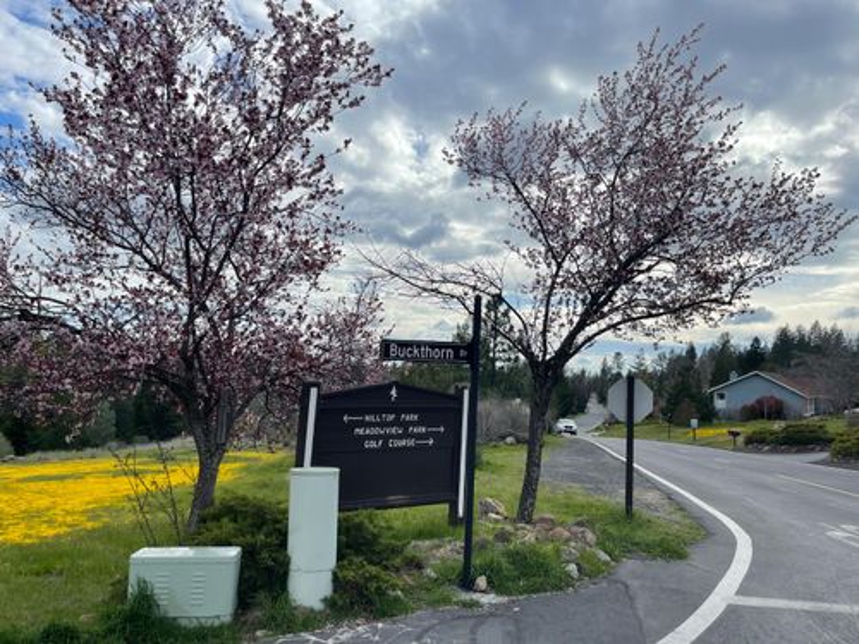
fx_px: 620
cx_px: 430
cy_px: 322
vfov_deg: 54.9
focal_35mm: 25
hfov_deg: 69.4
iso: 32
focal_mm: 5.1
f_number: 1.6
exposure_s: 1/3922
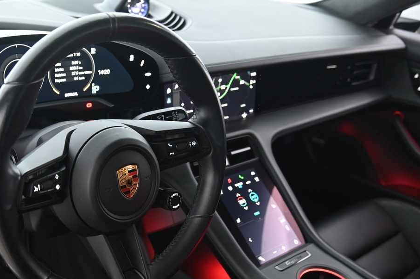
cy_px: 228
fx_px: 501
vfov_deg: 30.3
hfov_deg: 44.2
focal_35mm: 43
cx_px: 115
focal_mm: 24
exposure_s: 1/13
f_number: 4
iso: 2000
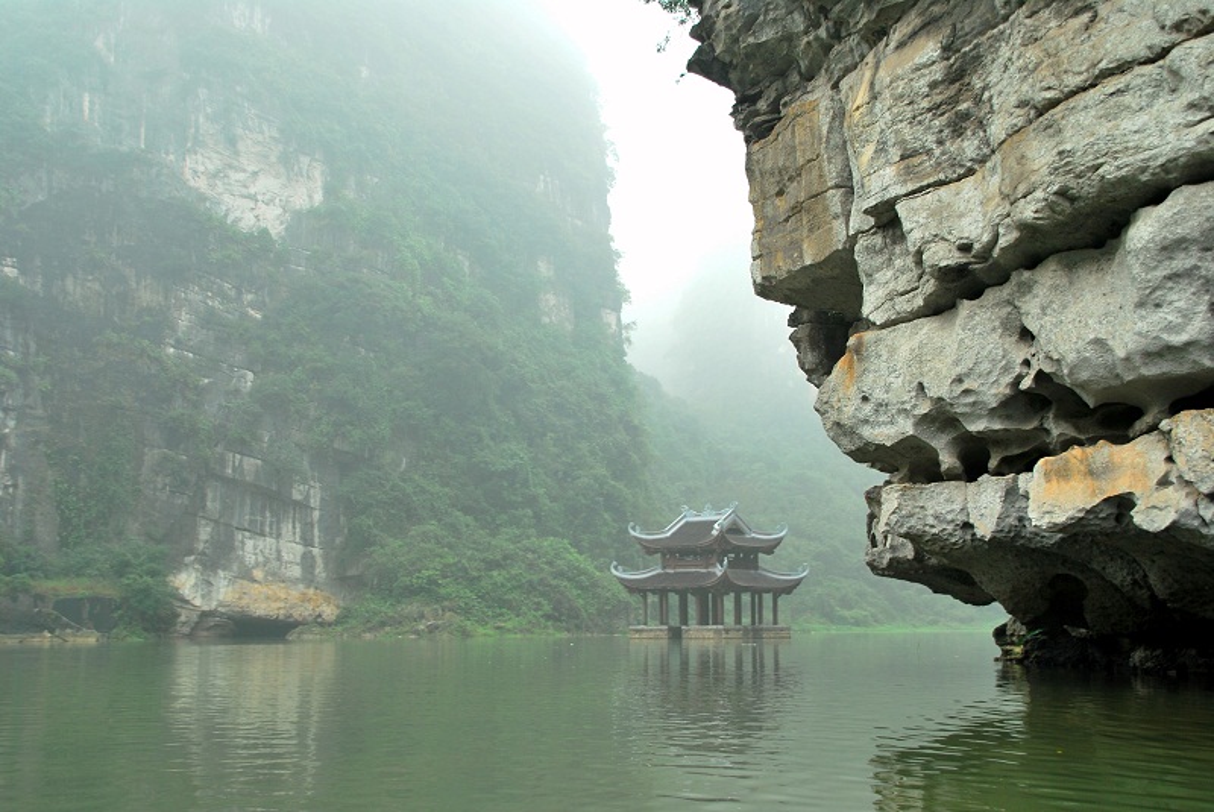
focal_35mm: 39
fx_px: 1316
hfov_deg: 49.5
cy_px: 406
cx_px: 607
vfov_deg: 34.3
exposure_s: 1/40
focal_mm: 26
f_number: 6.3
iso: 100
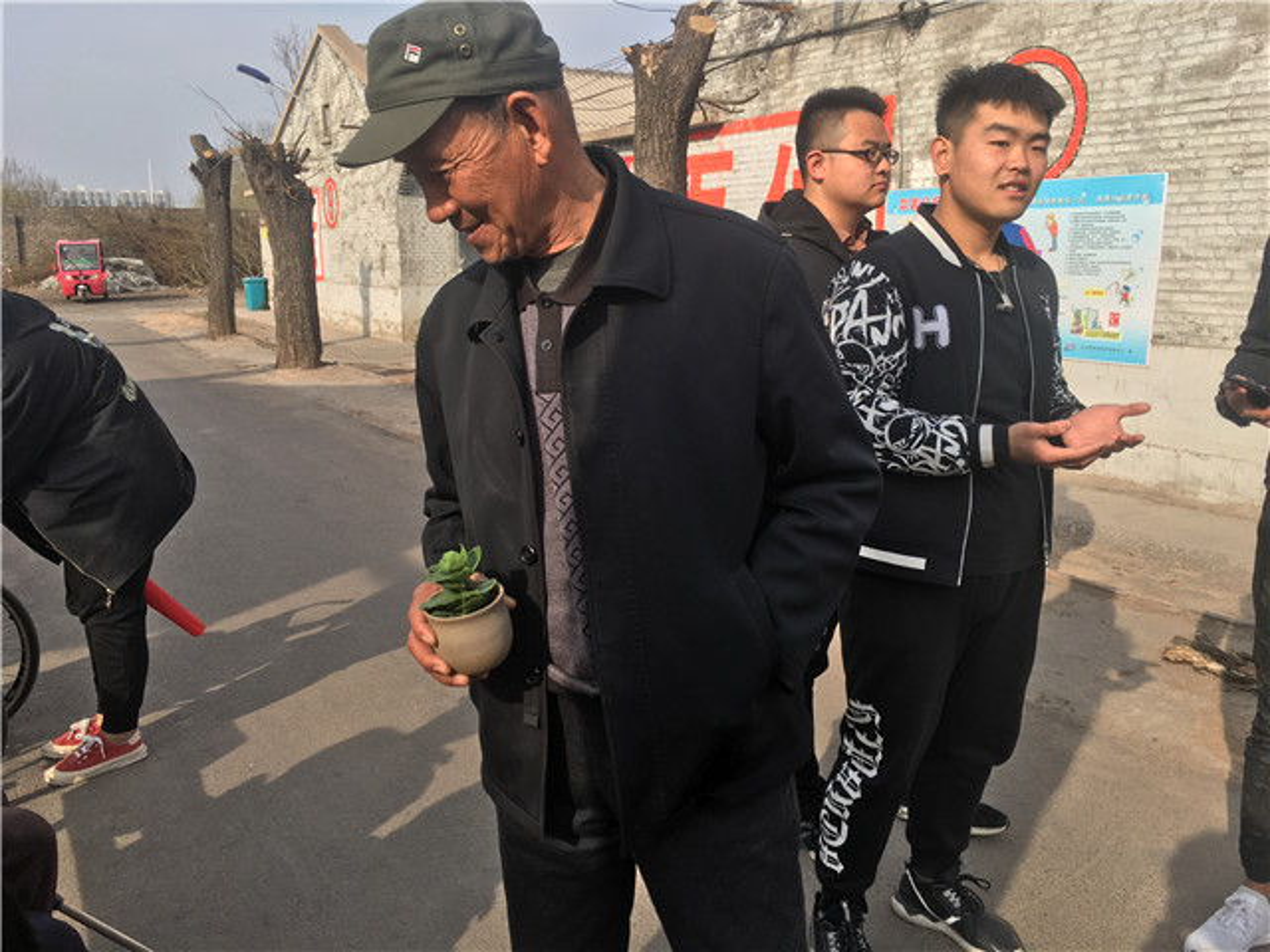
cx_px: 635
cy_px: 476
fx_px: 1064
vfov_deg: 48.2
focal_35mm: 29
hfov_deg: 61.7
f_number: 2.2
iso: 25
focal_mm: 4.15
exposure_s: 1/1282
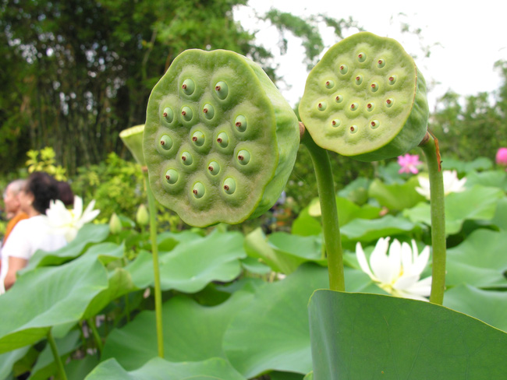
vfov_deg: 40.7
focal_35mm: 35
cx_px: 254
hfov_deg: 52.6
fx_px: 513
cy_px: 190
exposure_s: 1/56.8
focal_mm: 8.9
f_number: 5.6
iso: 50
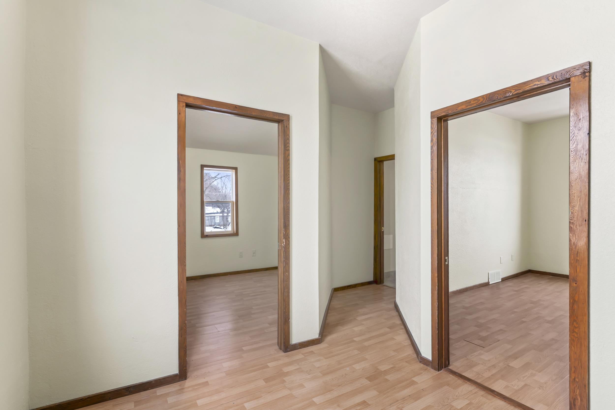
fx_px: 290
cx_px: 308
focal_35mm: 17
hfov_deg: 93.3
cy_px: 205
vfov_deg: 70.4
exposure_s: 1/13
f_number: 8
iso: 320
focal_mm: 17
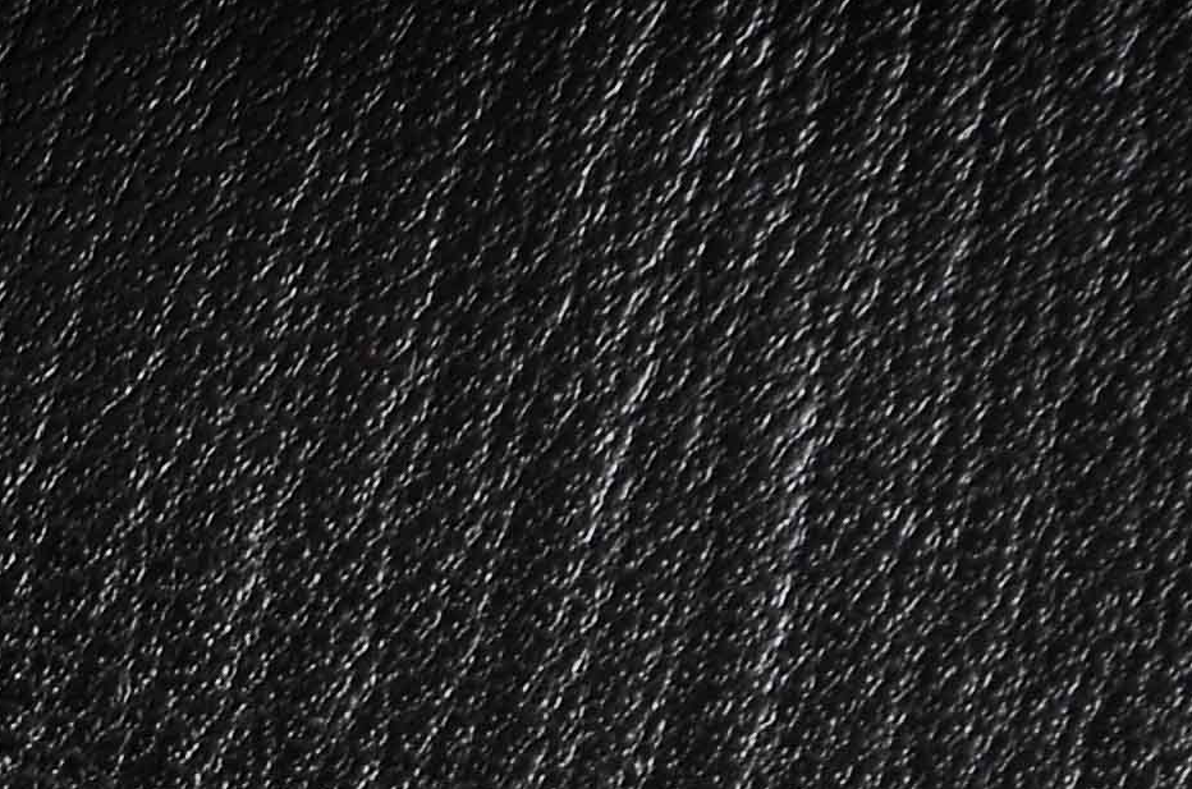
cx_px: -1319
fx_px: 27509
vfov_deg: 1.6
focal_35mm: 833
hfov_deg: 2.5
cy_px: 1776
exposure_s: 1/80
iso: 160
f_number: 7.1
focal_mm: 105
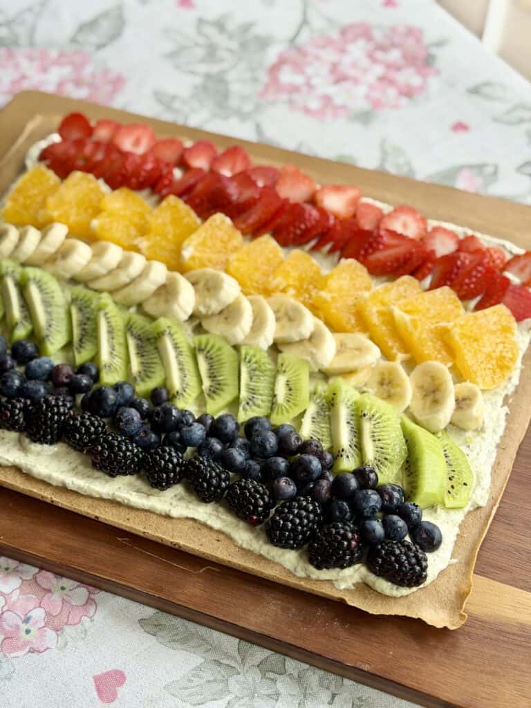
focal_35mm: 48
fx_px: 982
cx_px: 266
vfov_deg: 39.7
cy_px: 354
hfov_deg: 30.3
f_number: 1.78
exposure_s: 1/241
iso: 64
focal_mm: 6.76
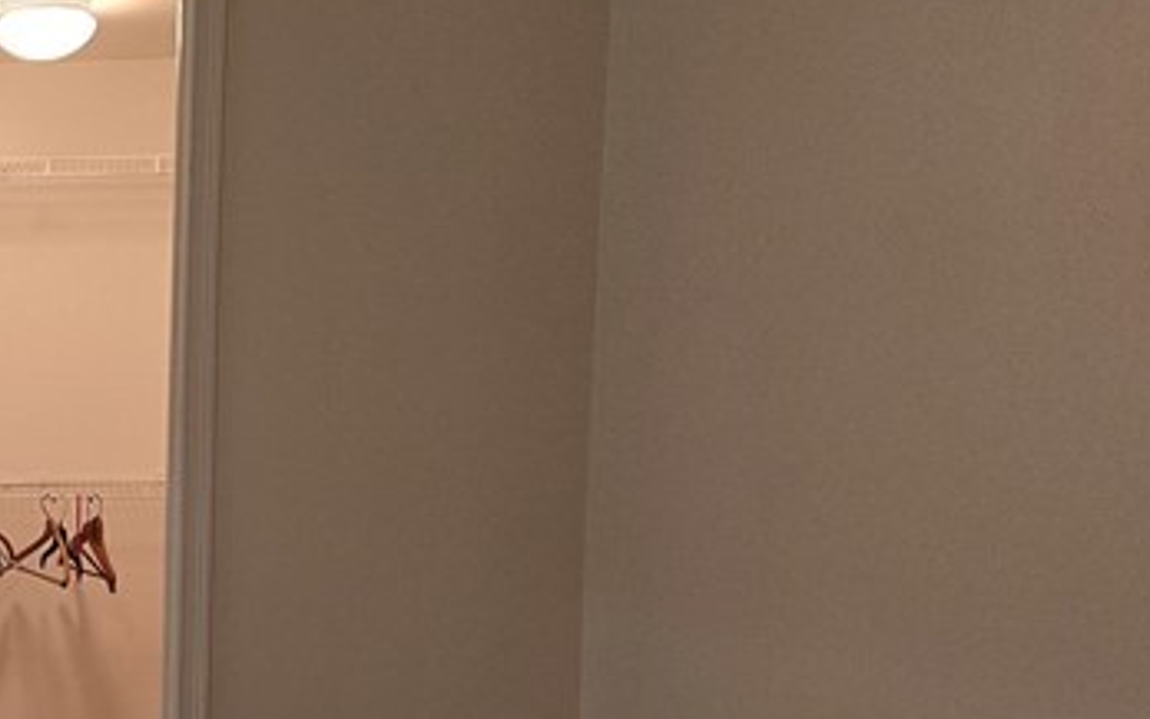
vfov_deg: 17.7
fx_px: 2257
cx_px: -424
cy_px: 702
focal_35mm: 72
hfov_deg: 24.3
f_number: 1.7
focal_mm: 6.3
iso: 250
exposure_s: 1/120
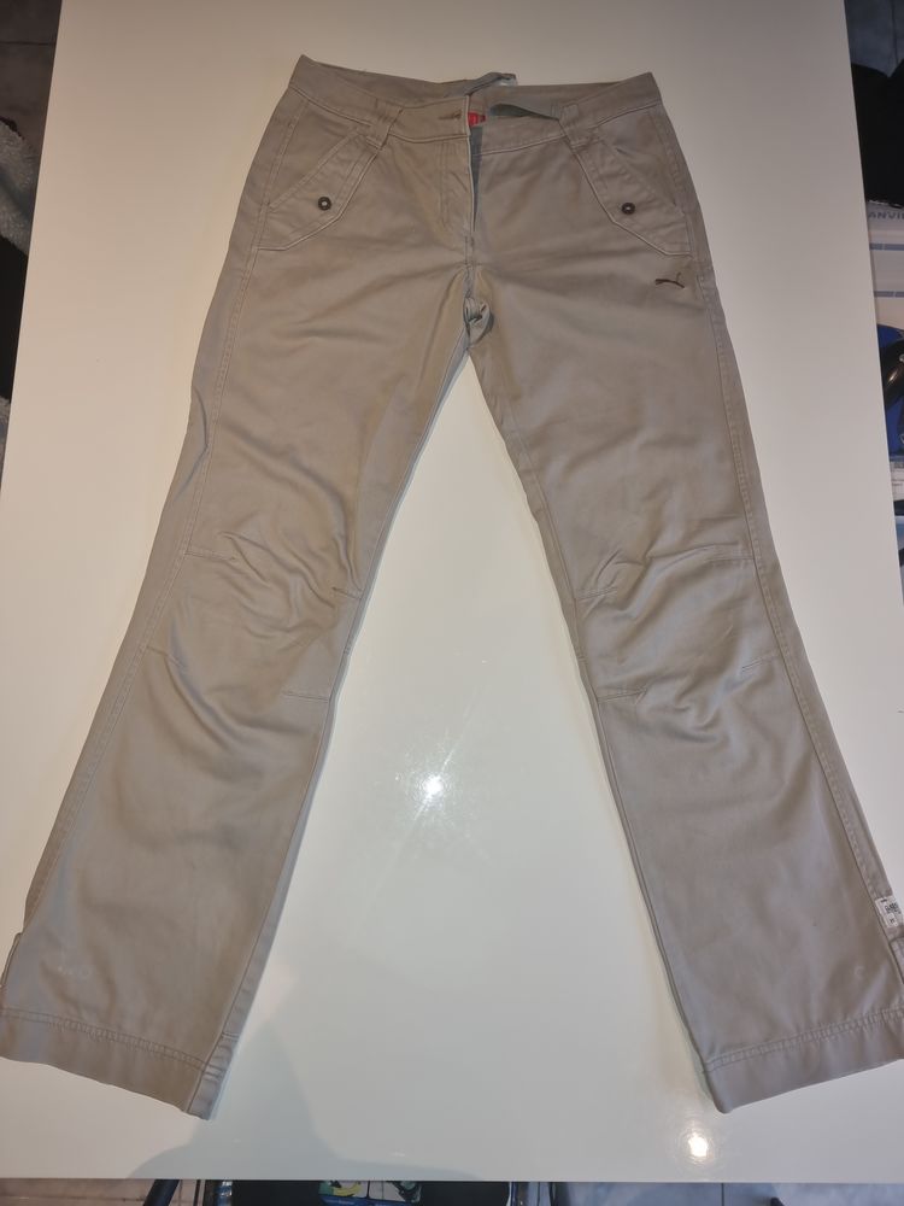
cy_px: 603
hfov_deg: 56.8
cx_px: 452
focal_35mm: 24
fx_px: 836
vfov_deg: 71.6
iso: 160
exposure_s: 1/100
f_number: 1.8
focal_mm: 6.7
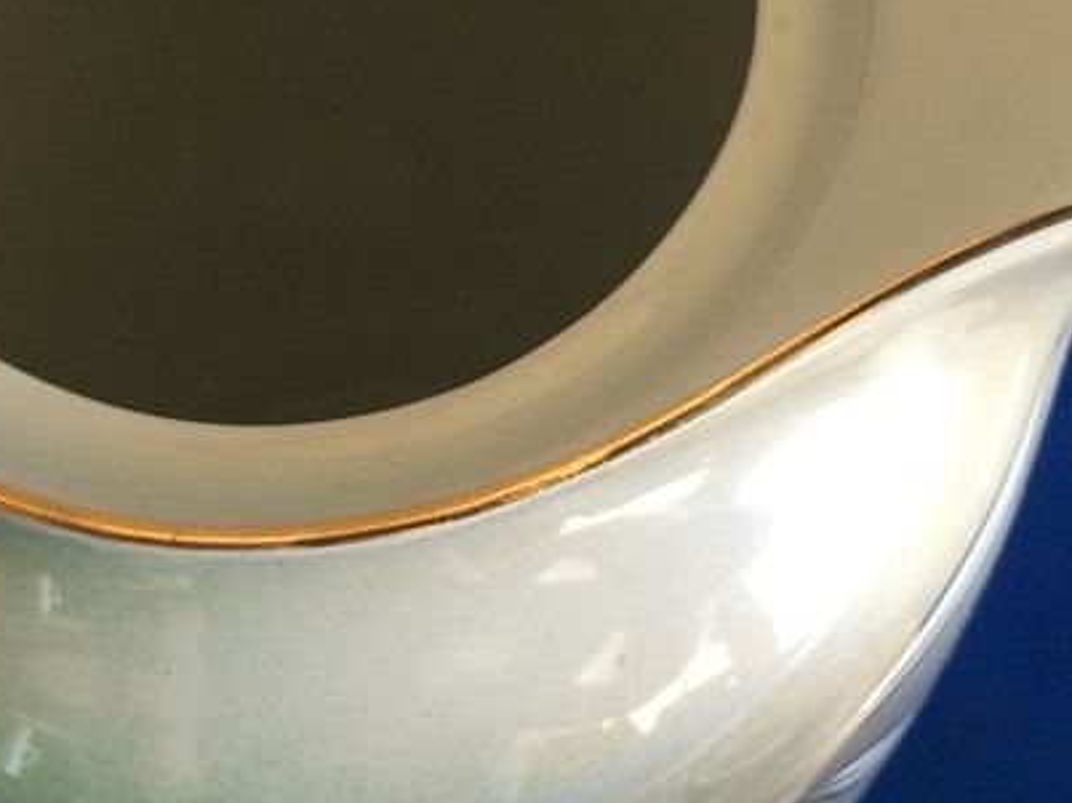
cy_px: 39
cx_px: 565
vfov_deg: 21.9
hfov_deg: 29.8
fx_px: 2012
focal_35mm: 65
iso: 50
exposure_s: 1/30
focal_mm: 4.15
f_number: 2.2
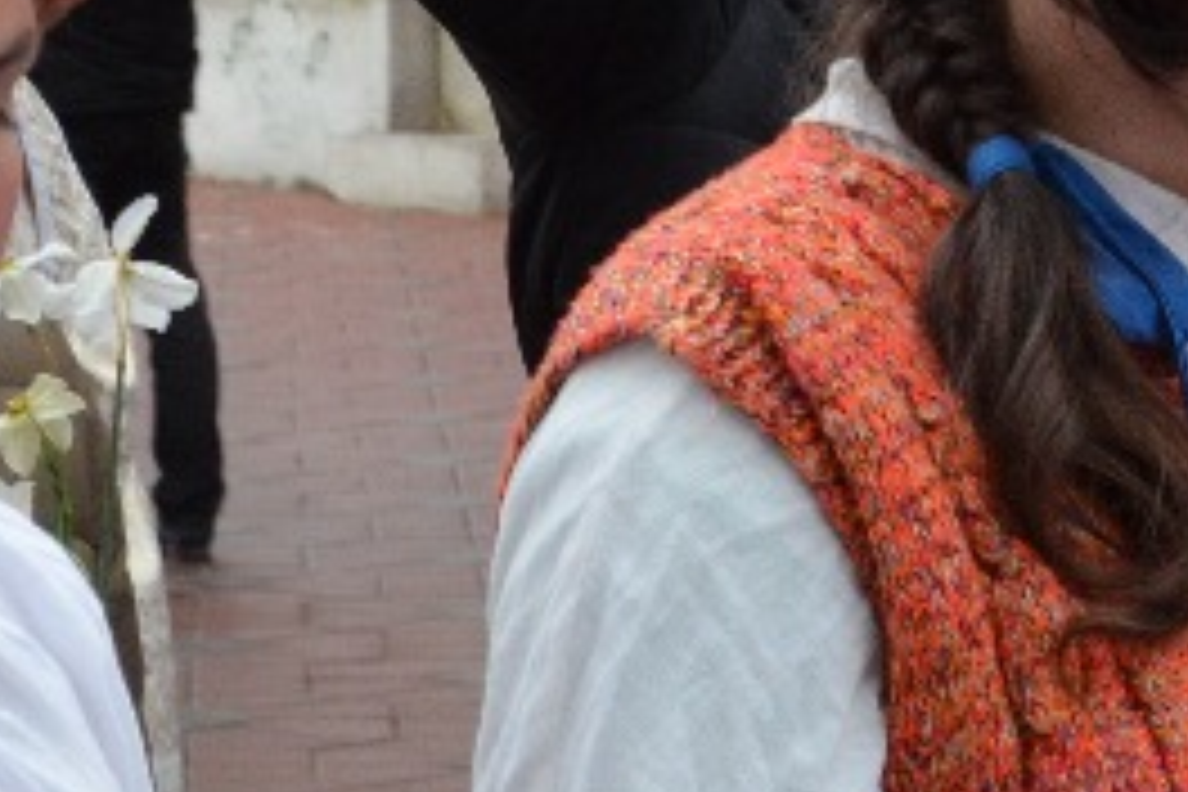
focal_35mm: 232
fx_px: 7655
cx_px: 1516
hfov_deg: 8.7
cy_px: 711
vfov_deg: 5.9
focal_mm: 34
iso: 1000
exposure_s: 1/200
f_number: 8
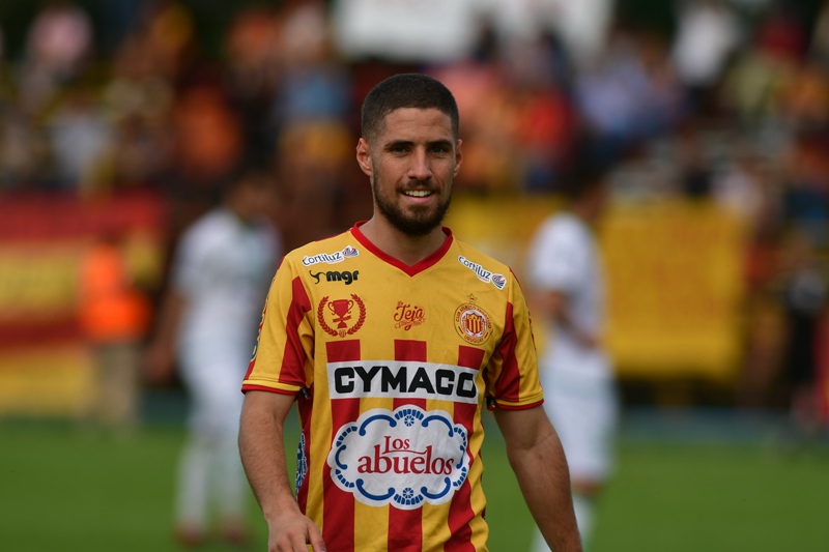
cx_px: 414
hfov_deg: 4.6
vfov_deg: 3.1
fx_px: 10360
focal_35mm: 450
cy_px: 276
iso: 100
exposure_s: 1/1000
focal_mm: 300
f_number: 4
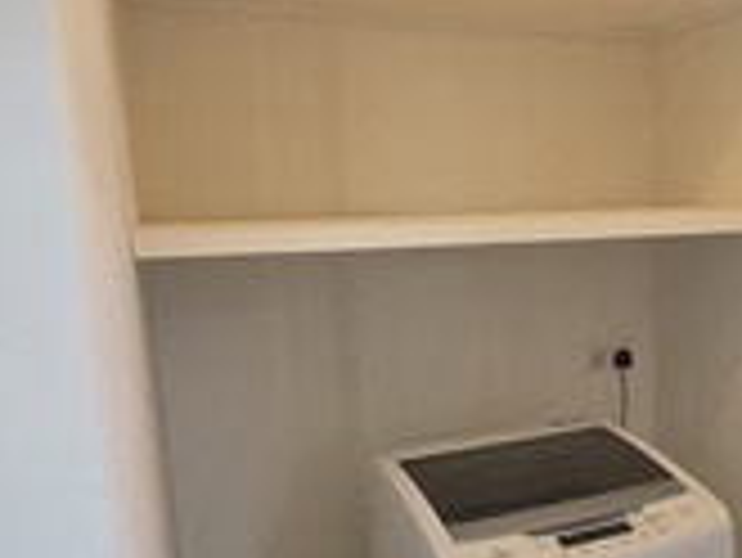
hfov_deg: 49.3
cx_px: 555
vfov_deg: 39.5
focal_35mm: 36
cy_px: 335
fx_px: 772
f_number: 1.9
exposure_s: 1/50
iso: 400
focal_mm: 2.2
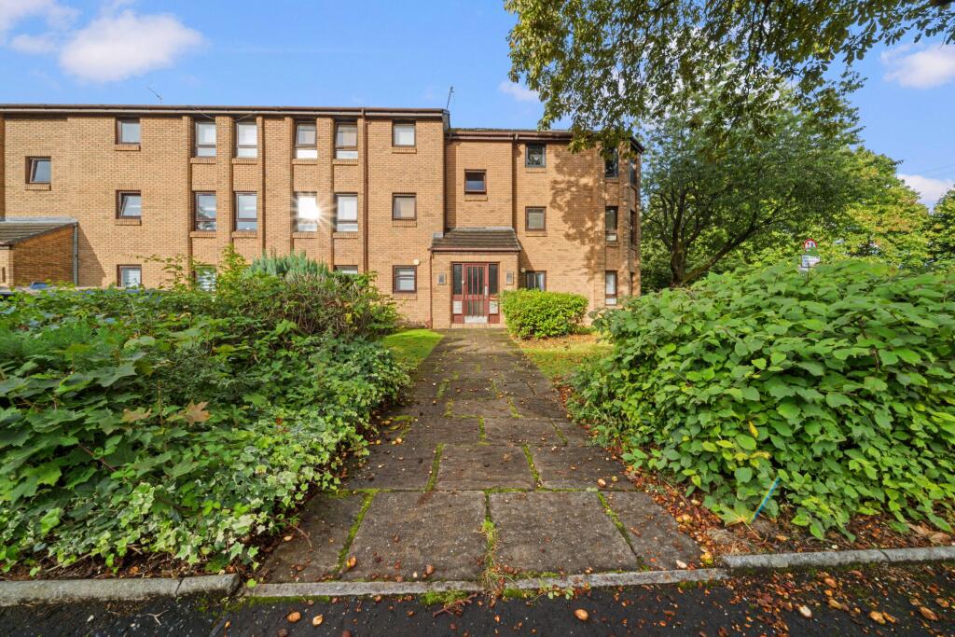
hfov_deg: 112.6
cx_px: 478
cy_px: 318
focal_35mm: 12
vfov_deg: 90.0
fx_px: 318
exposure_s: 1/13
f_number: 22
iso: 800
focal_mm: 12
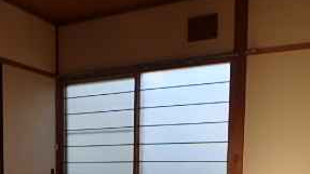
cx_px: 51
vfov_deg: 21.7
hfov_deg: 38.7
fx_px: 419
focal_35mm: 51
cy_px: 212
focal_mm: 3.7
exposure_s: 1/100
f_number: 3.5
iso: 125
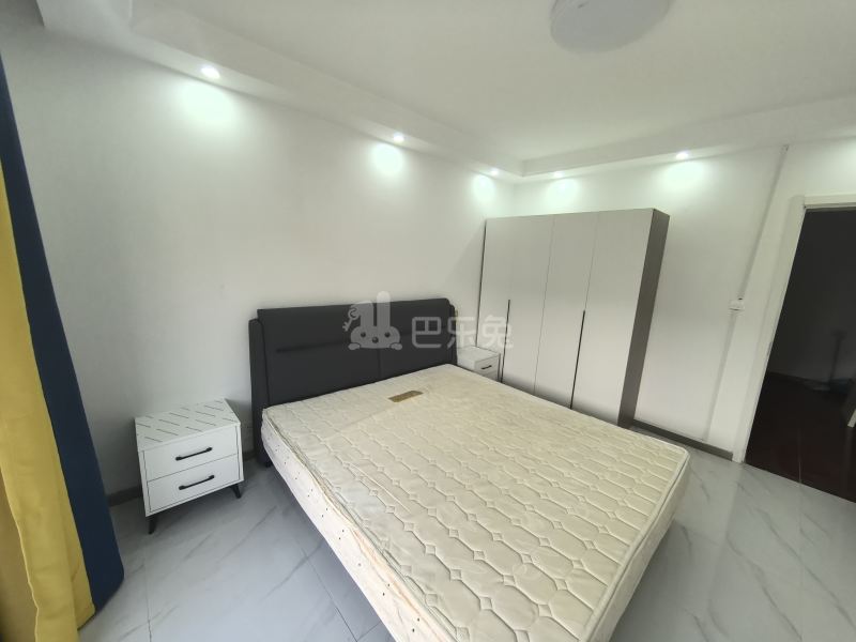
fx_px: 321
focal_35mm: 13
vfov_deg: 89.9
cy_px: 321
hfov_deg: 106.2
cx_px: 428
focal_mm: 1.95
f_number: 2.2
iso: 160
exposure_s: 1/100
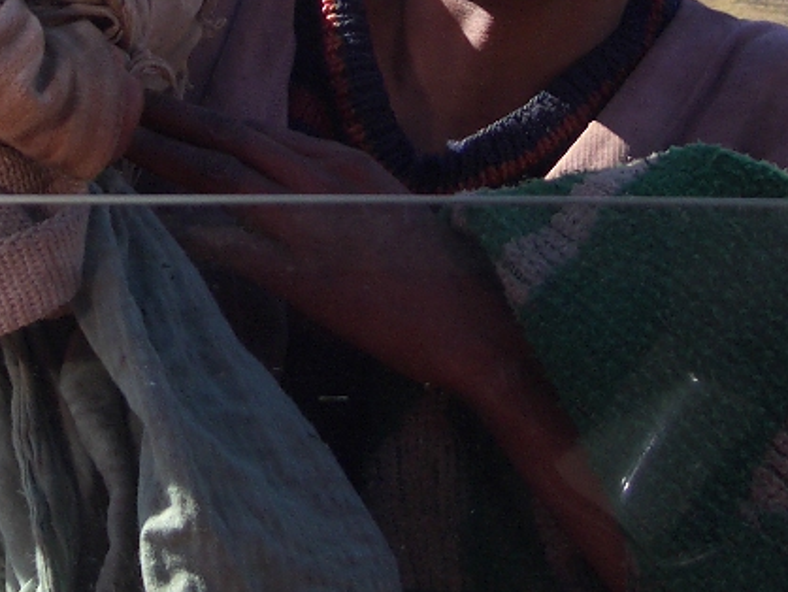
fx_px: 2733
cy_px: -126
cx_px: 245
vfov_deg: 12.1
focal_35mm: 120
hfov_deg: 16.4
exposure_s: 1/500
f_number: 3.1
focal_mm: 8.2
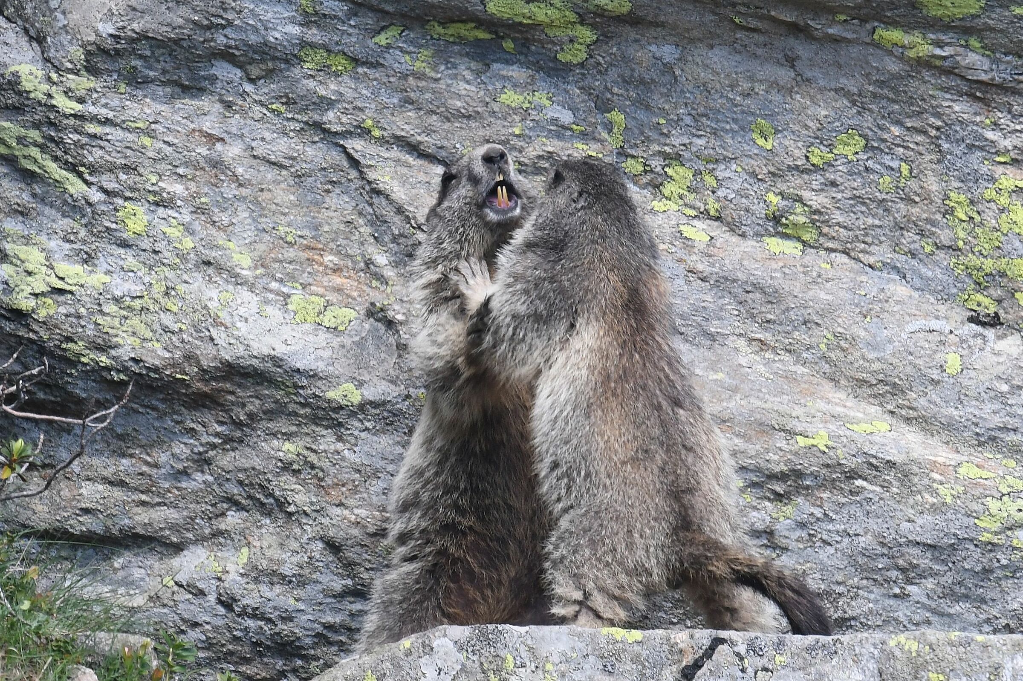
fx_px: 17894
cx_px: 512
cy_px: 340
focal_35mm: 630
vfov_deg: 2.2
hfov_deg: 3.3
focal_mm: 420
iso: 500
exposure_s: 1/640
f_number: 6.3
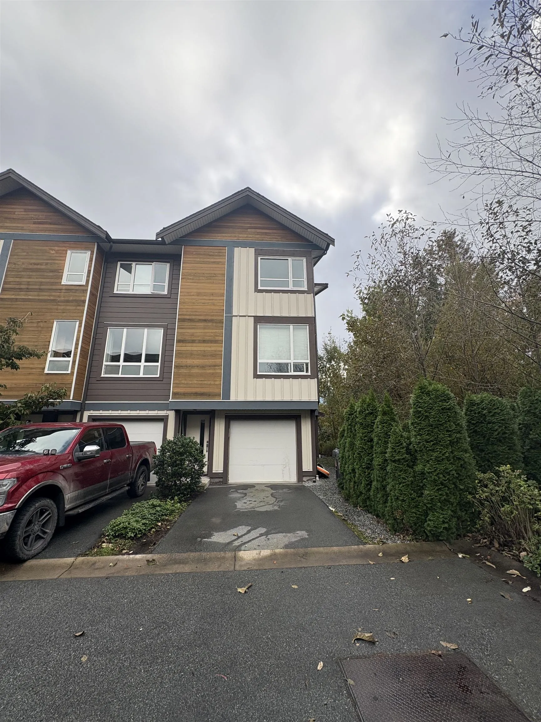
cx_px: 270
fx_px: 292
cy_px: 361
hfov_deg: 85.7
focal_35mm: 14
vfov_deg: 102.1
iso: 64
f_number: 2.2
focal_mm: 2.22
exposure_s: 1/756
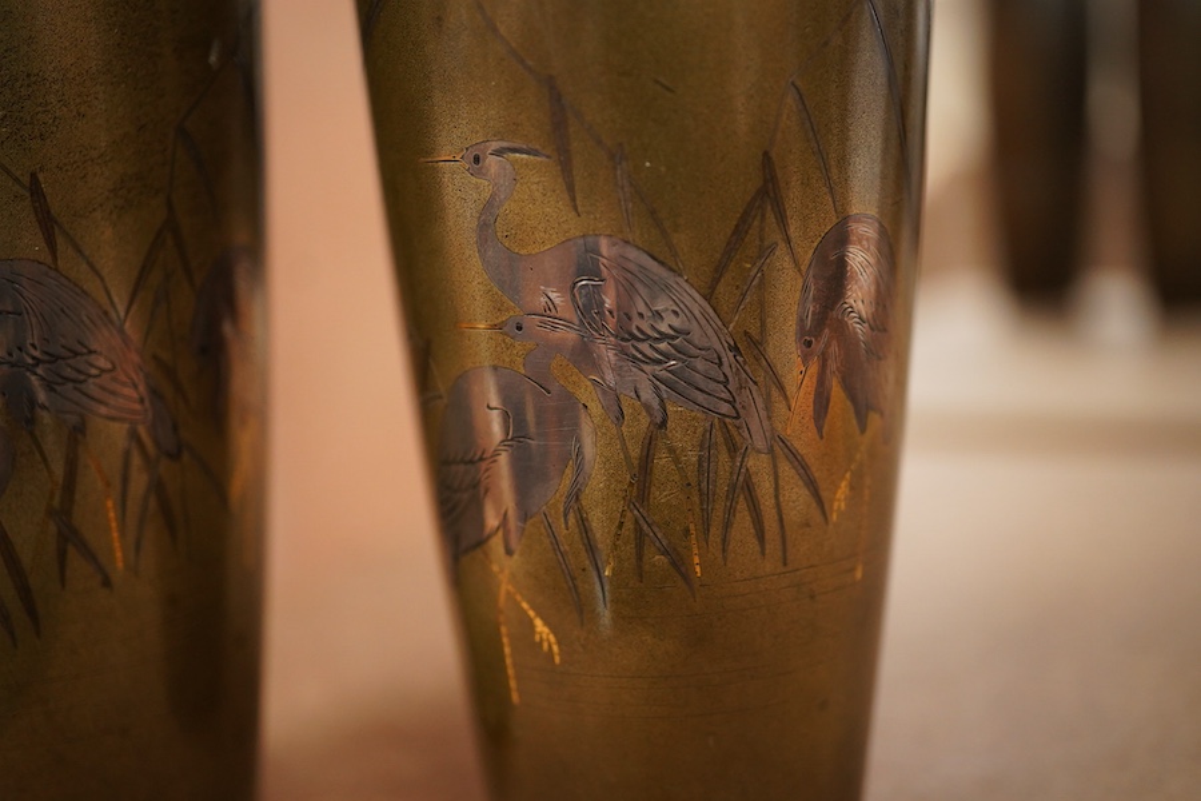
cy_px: 400
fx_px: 1501
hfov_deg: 43.6
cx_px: 600
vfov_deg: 29.9
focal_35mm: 45
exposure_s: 1/125
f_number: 5.6
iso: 1250
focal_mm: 30
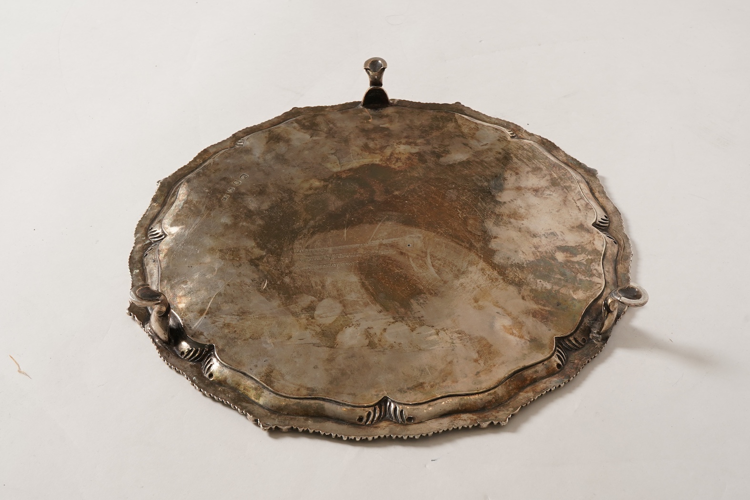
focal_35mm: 45
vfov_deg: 29.9
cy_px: 250
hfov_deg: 43.6
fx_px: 938
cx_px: 375
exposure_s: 1/125
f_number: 22
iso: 400
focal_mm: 30
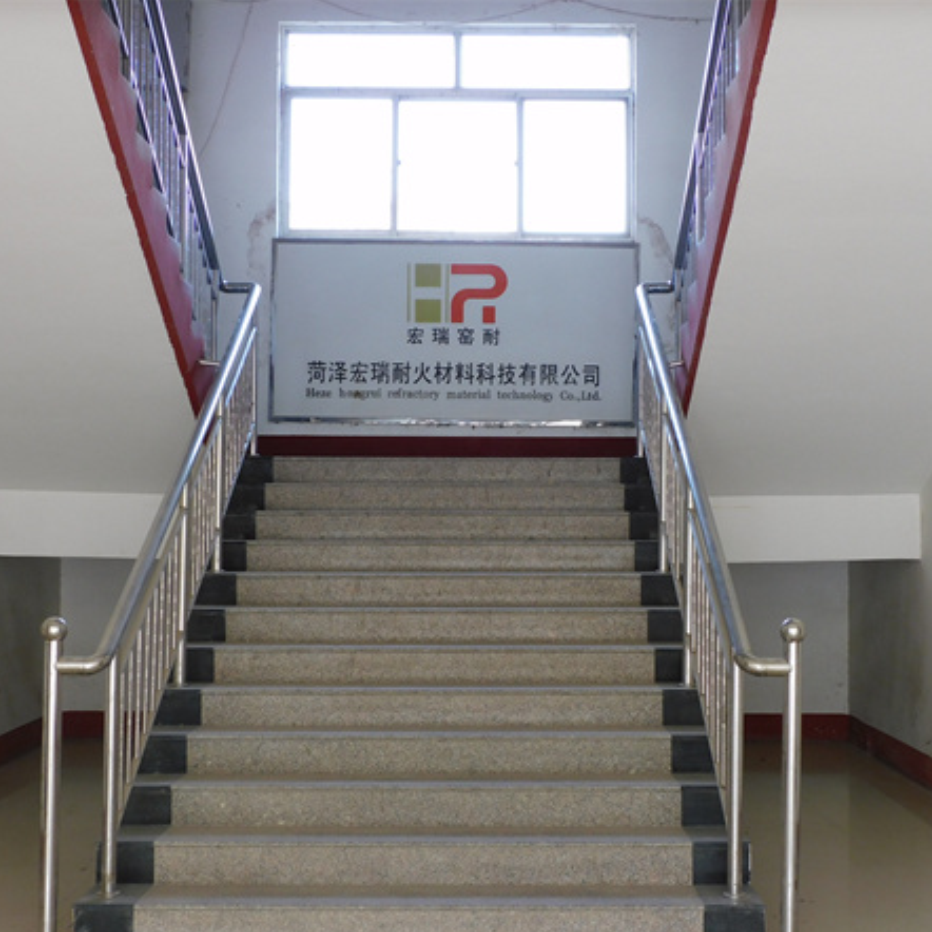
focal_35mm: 54
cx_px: 489
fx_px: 1645
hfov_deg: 31.6
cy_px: 472
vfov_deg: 31.6
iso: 140
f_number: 4
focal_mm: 8.1
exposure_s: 1/30
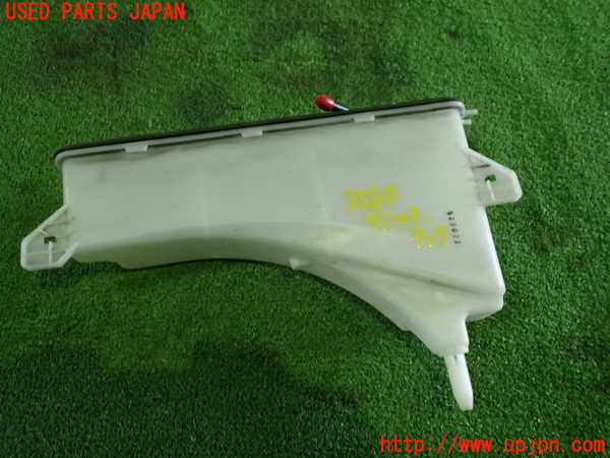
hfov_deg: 60.0
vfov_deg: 46.8
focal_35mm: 30
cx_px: 305
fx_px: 529
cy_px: 229
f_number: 2.3
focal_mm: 5.4
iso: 250
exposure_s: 1/30
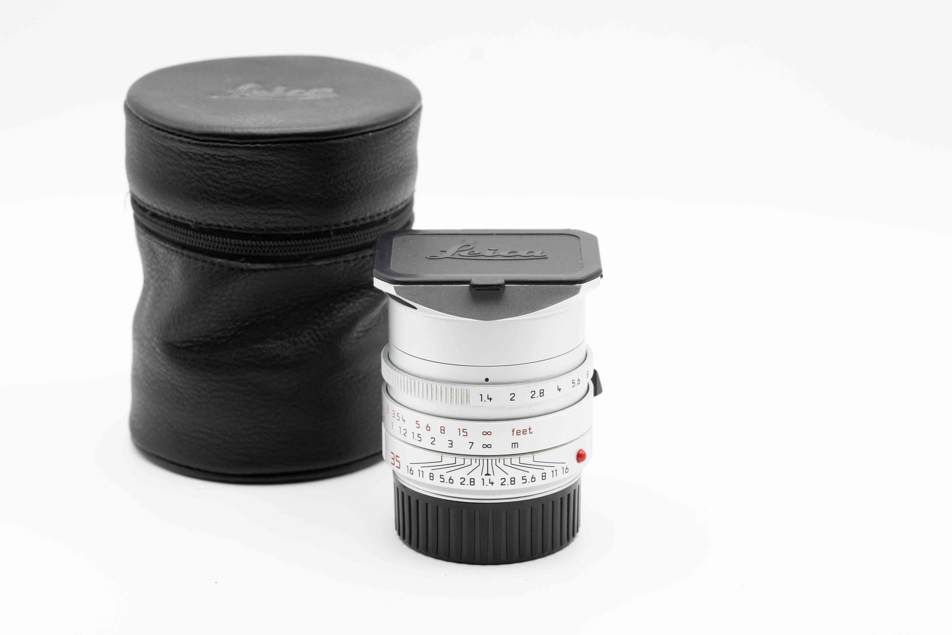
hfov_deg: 22.6
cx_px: 476
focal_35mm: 90
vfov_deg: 15.2
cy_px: 318
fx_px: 2380
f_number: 11
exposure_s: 1/200
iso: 3200
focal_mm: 90
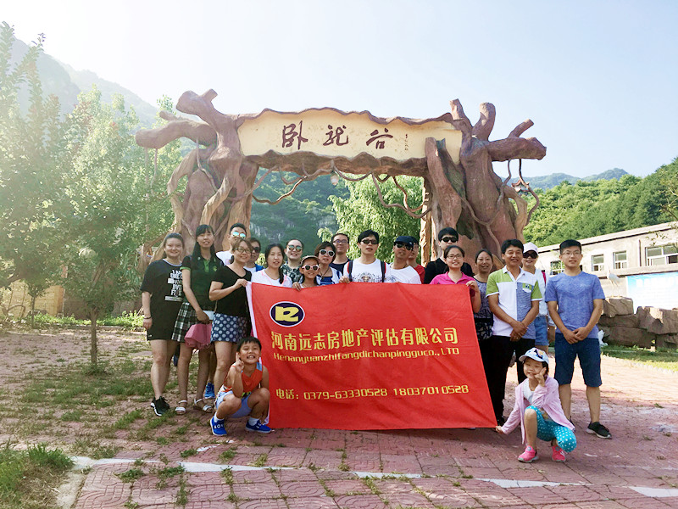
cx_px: 339
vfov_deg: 48.2
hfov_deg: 61.7
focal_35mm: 29
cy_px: 254
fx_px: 568
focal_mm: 4.15
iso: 25
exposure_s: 1/905
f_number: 2.2
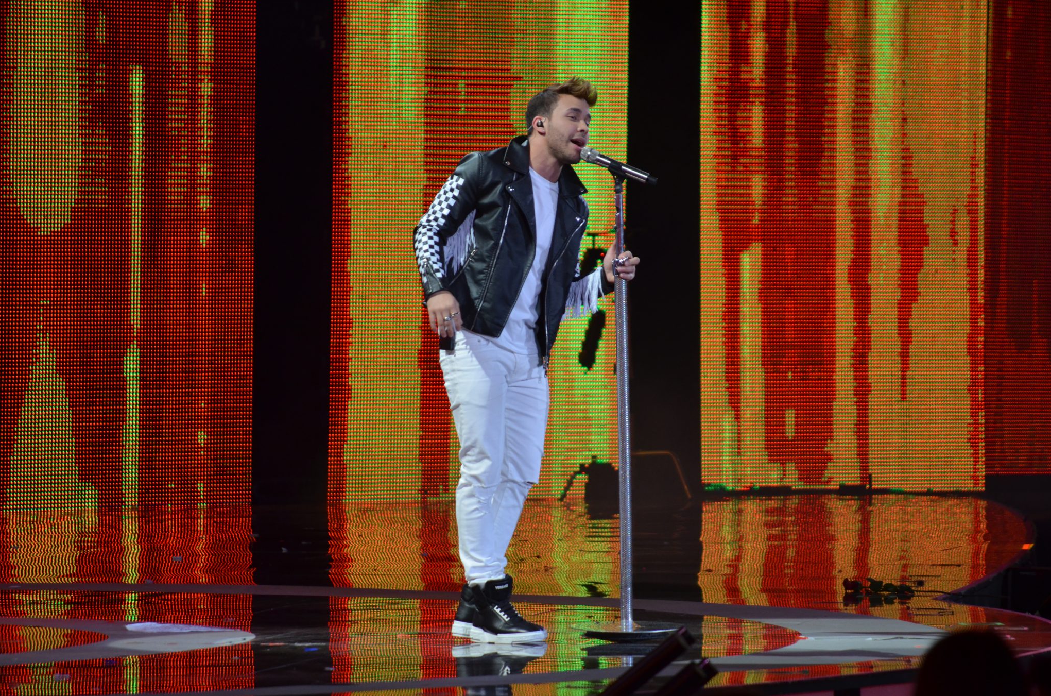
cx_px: 525
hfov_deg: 6.9
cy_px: 348
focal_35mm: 301
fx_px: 8768
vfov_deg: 4.5
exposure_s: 1/125
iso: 800
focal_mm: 200
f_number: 5.6
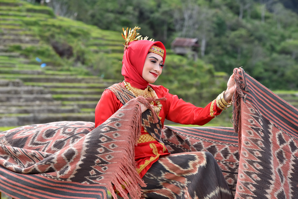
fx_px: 1325
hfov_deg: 12.8
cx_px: 149
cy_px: 100
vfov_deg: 8.6
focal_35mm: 160
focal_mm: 160
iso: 640
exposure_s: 1/500
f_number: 9
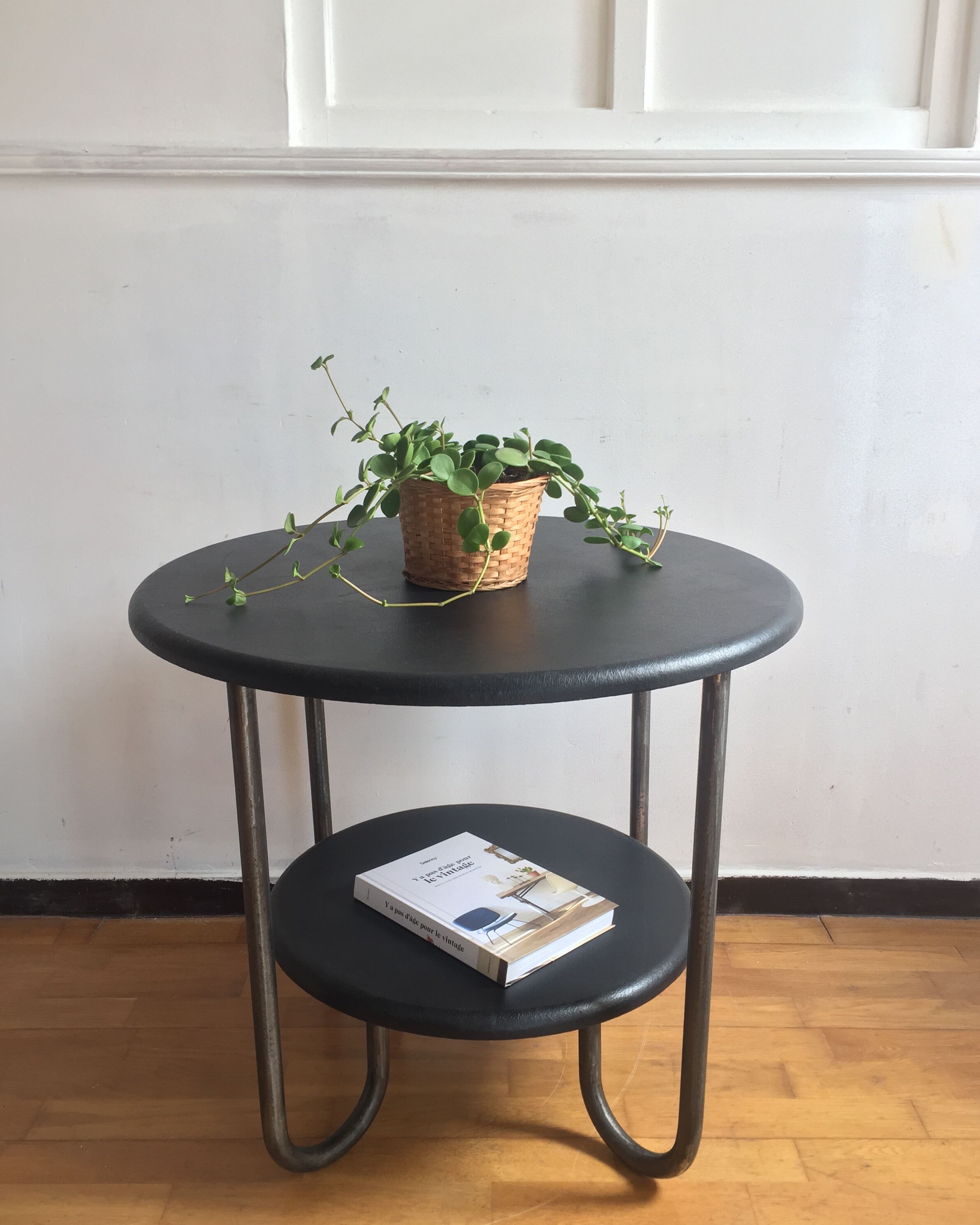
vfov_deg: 57.2
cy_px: 643
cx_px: 497
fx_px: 1124
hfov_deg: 47.1
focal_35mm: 31
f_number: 2.2
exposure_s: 1/50
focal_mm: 4.15
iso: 40
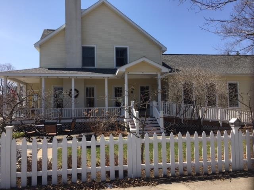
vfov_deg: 48.2
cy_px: 95
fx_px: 213
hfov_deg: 61.7
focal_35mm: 29
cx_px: 127
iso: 25
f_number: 2.2
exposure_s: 1/1399
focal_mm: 4.15
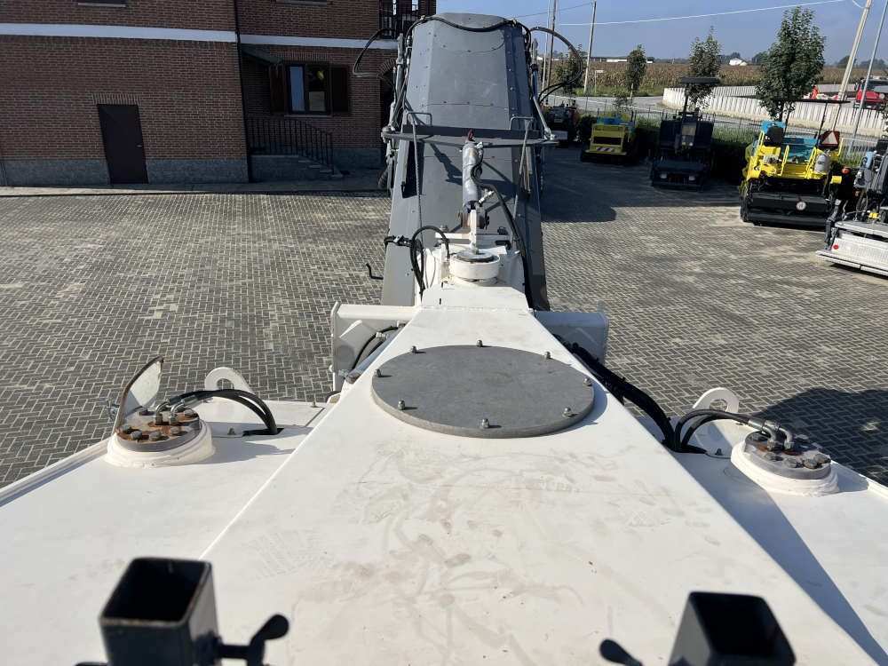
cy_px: 333
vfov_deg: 53.1
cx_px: 444
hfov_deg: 67.3
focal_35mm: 26
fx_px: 667
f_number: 1.5
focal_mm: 5.7
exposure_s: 1/6579
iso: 50
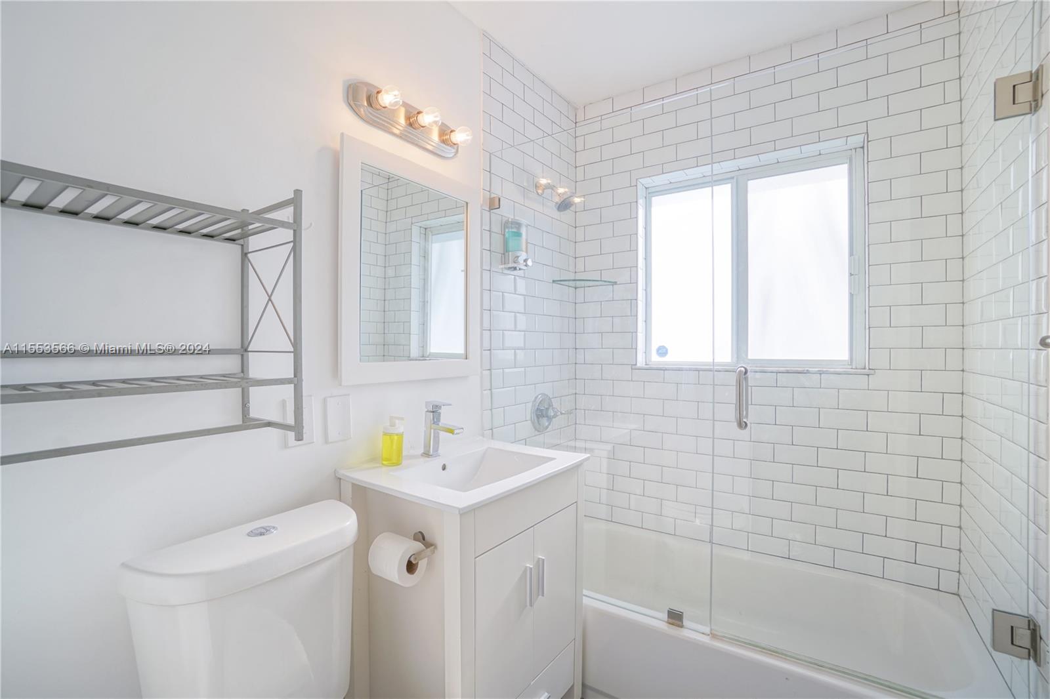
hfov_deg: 100.4
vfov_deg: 77.3
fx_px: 437
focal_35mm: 15
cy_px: 350
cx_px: 525
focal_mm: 10
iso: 125
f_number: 7.1
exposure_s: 1/40
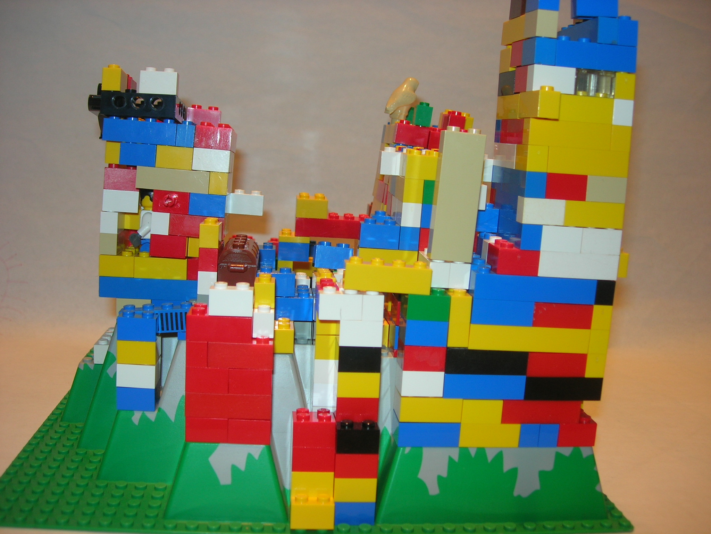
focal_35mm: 38
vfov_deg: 37.7
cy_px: 267
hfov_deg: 49.0
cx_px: 356
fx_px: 781
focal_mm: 7.8
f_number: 2.8
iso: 64
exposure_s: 1/60.1
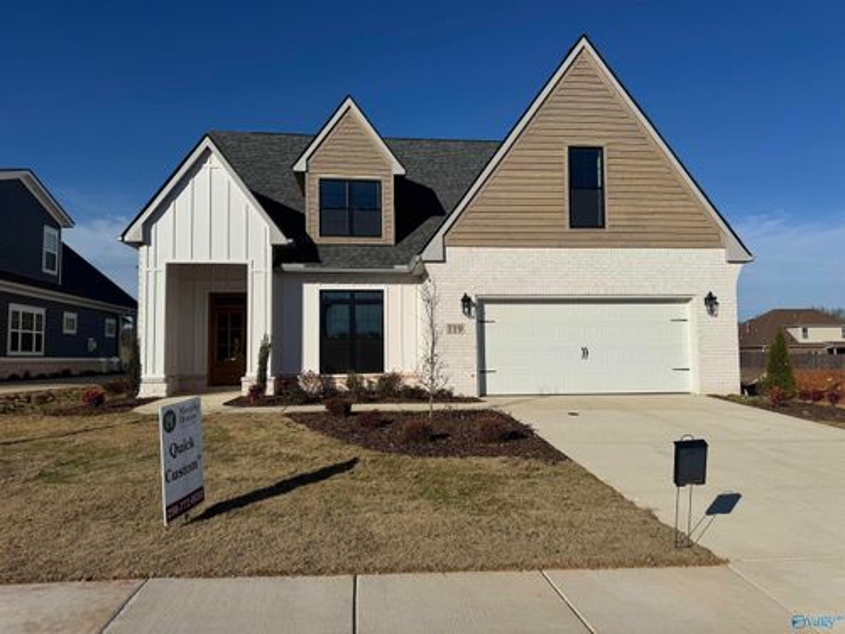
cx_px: 422
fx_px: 586
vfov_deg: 56.8
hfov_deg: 71.6
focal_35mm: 24
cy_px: 317
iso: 80
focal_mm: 6.76
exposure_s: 1/12346
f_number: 1.78
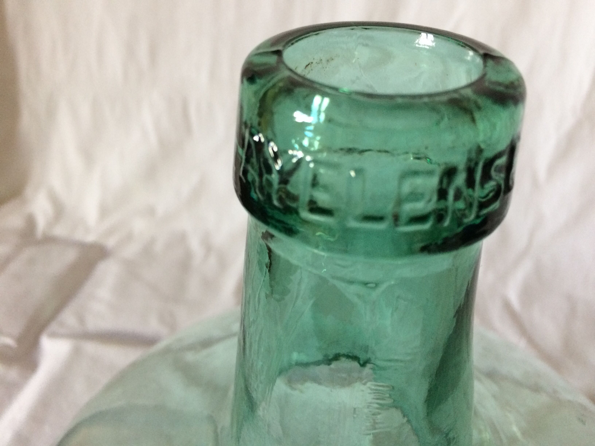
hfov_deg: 61.7
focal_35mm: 29
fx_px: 498
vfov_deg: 48.2
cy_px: 223
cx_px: 298
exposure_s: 1/33
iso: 250
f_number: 2.2
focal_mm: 4.15
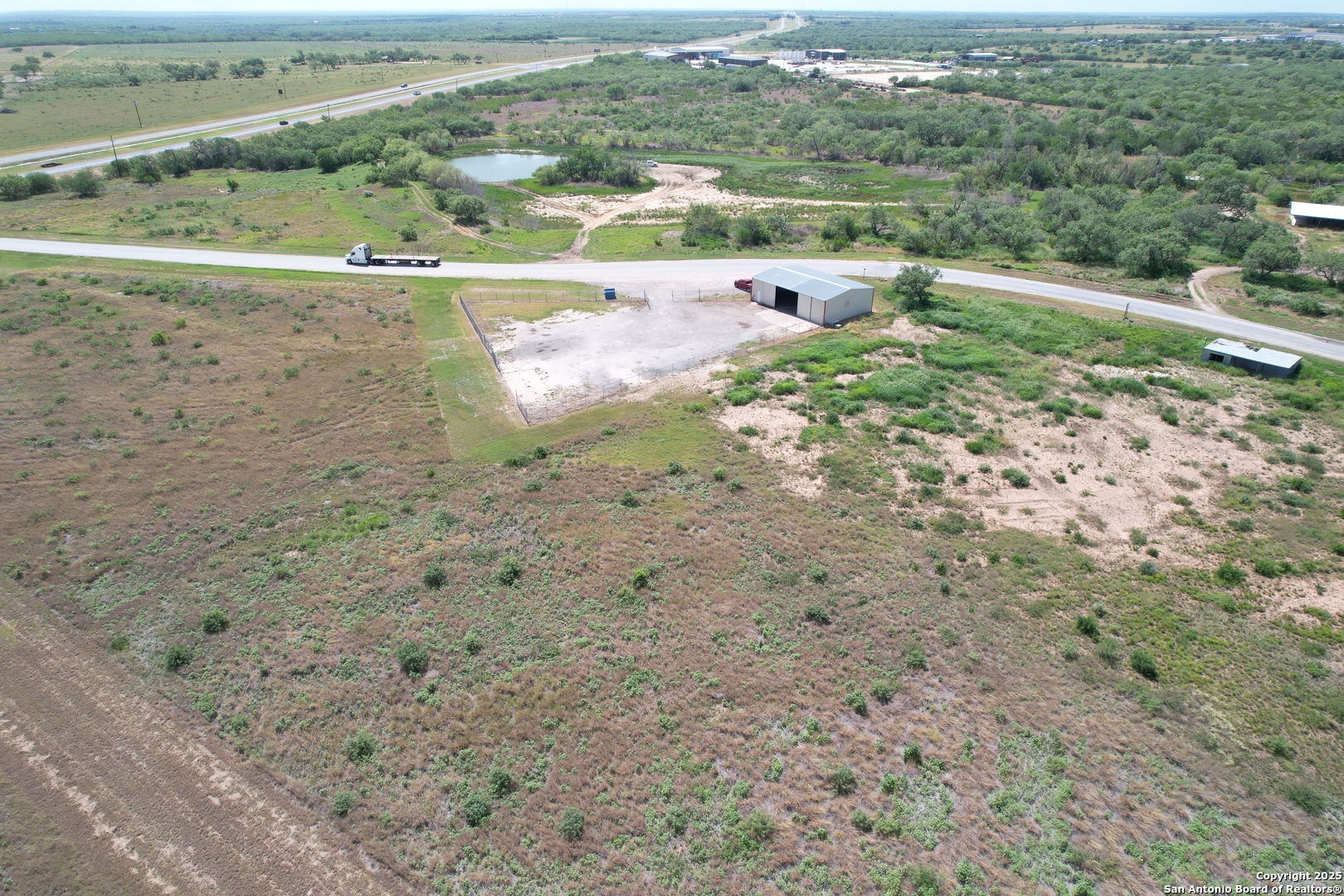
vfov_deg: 57.2
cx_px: 672
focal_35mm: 22
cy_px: 448
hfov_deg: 78.6
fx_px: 821
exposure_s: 1/1000
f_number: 2.8
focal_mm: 8.38
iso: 100
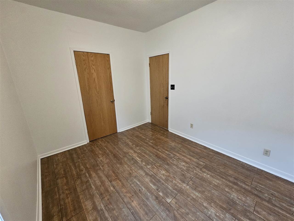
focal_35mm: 13
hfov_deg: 106.2
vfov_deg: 89.9
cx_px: 147
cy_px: 110
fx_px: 110
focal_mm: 2.2
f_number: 2.2
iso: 500
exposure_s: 1/77.4
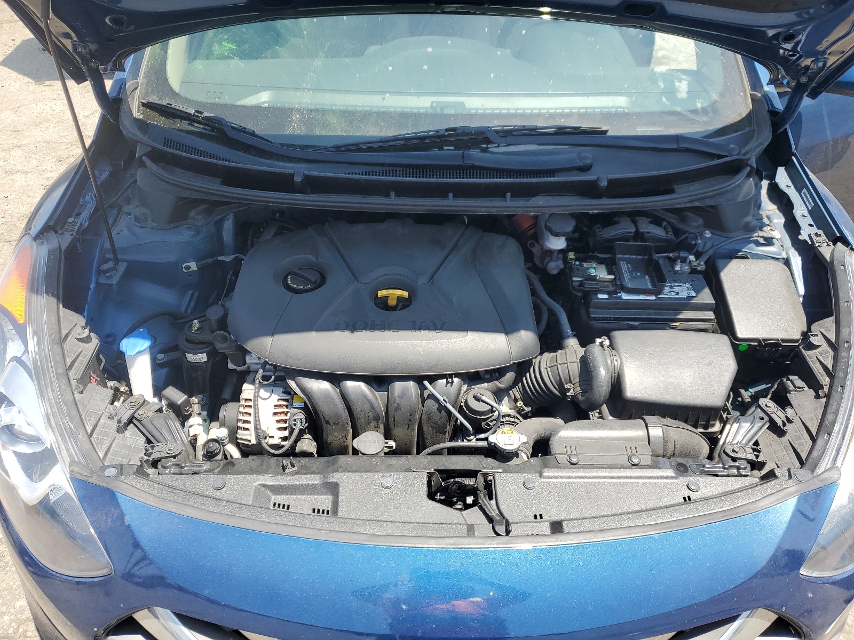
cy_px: 320
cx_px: 427
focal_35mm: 26
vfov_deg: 53.1
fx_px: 641
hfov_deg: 67.3
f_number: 1.5
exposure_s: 1/1000
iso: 50
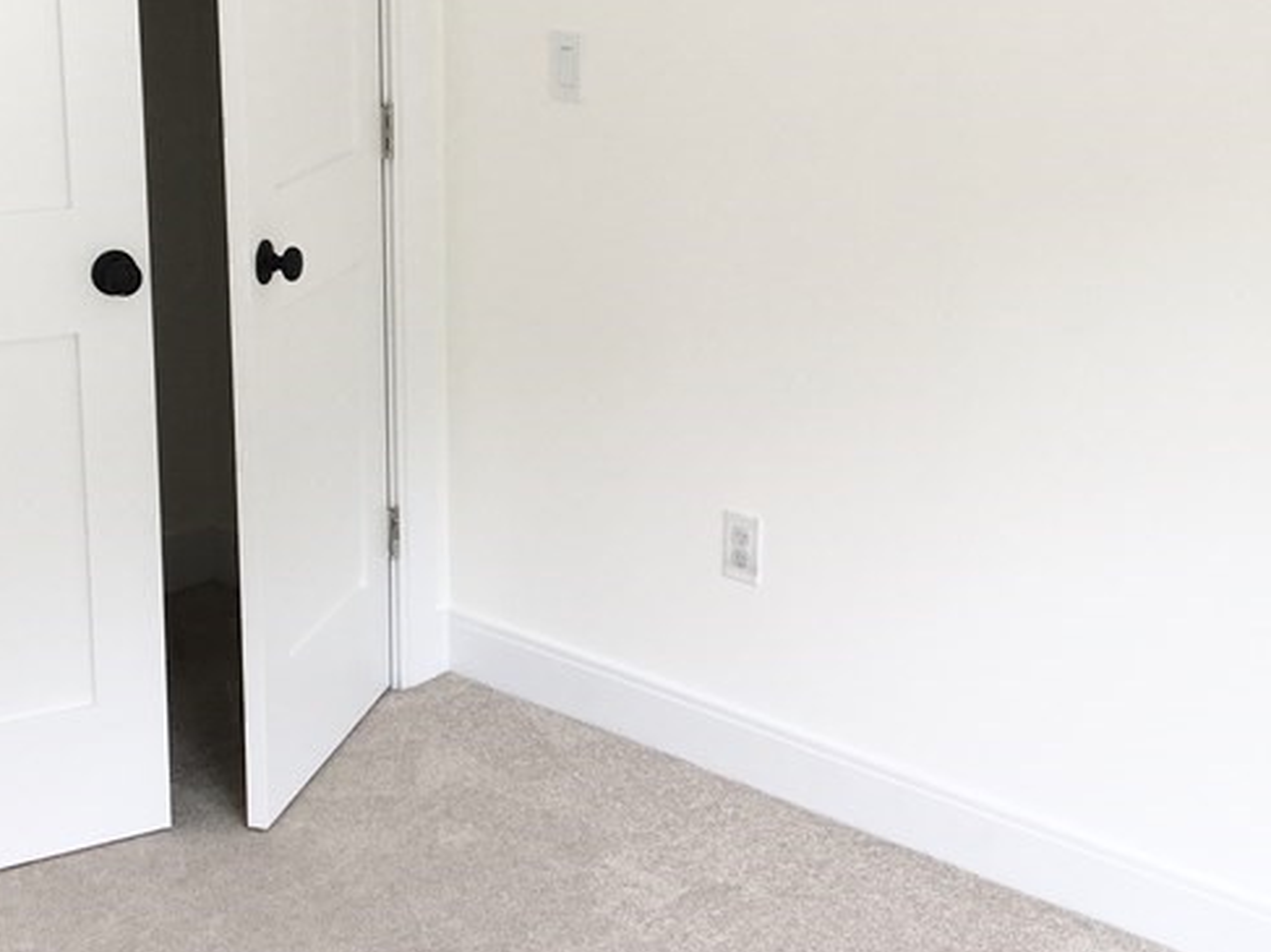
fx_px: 2239
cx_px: 603
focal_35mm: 61
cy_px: 368
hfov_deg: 31.7
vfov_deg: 24.0
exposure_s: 1/52
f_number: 2.2
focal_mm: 4.15
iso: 25
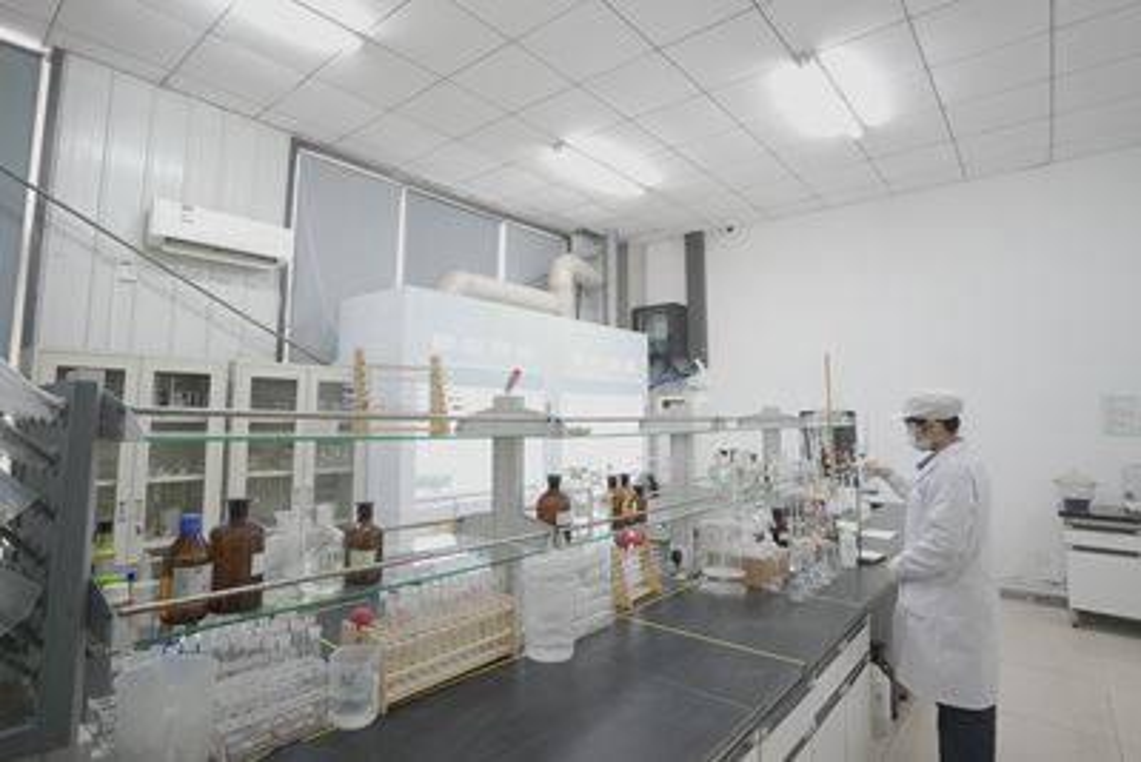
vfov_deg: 70.5
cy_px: 381
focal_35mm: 17
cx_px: 570
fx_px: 539
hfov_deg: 93.3
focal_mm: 17
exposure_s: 1/60
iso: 2000
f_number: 2.8
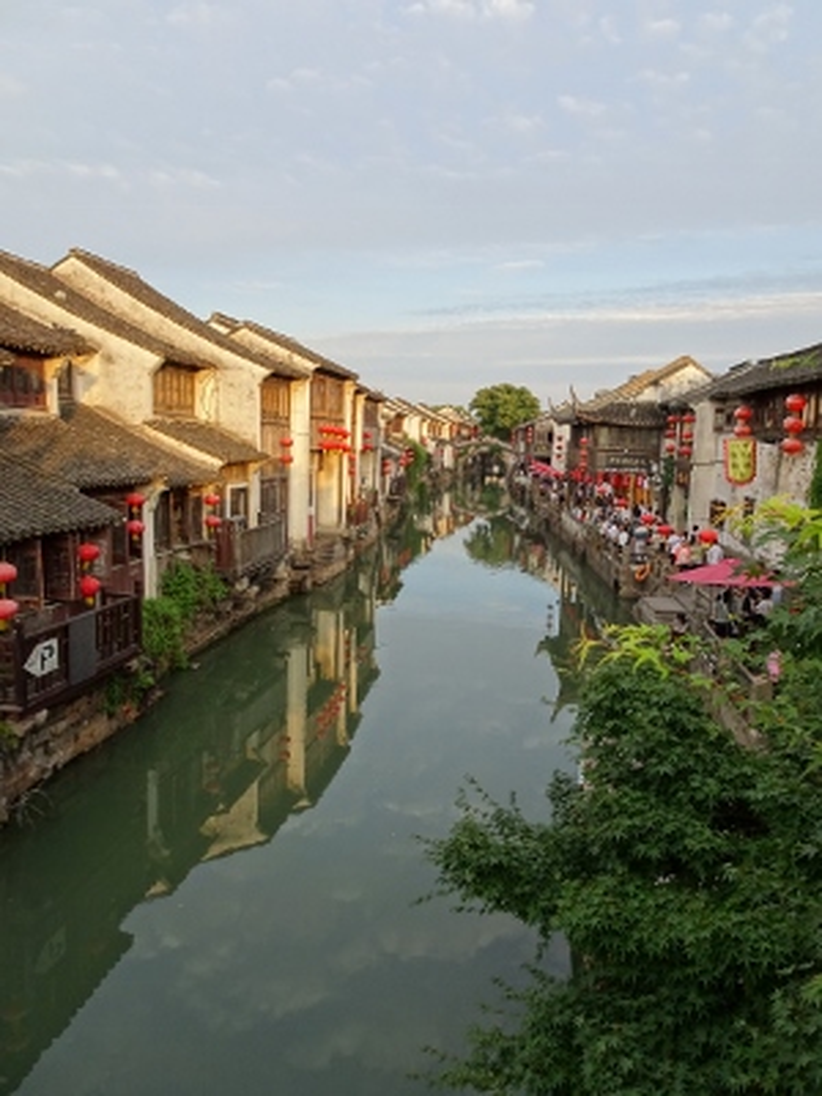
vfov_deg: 71.6
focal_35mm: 24
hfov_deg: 56.8
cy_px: 548
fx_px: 760
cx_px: 411
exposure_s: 1/60
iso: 80
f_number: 3.5
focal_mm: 4.1
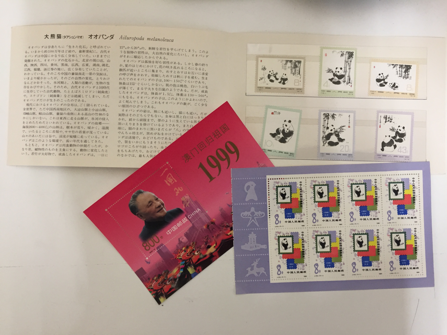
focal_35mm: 29
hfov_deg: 61.7
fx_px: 374
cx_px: 224
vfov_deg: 48.2
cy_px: 168
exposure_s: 1/30
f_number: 2.2
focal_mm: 4.15
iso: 125
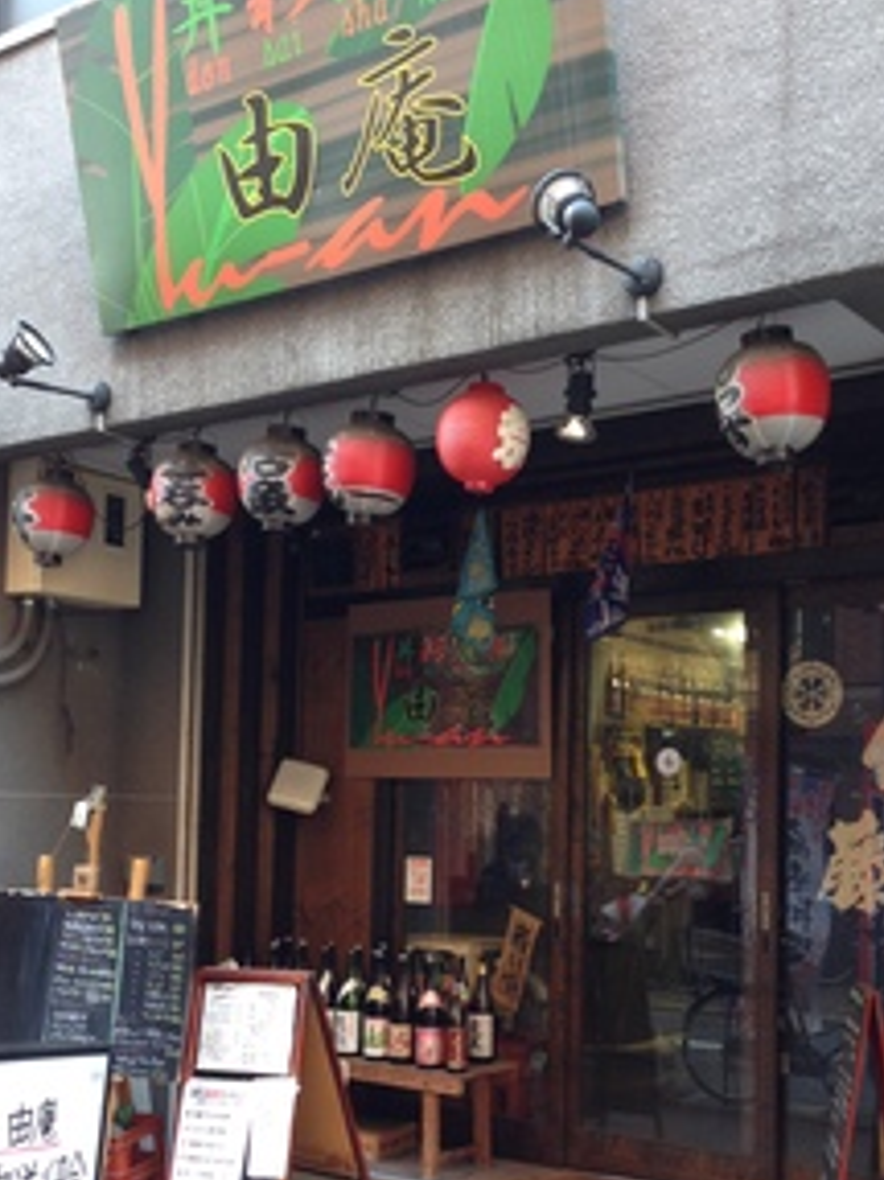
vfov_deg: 40.9
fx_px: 1567
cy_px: 744
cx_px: 461
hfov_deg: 31.5
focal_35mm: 46
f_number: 2.4
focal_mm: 4.12
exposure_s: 1/24
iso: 64
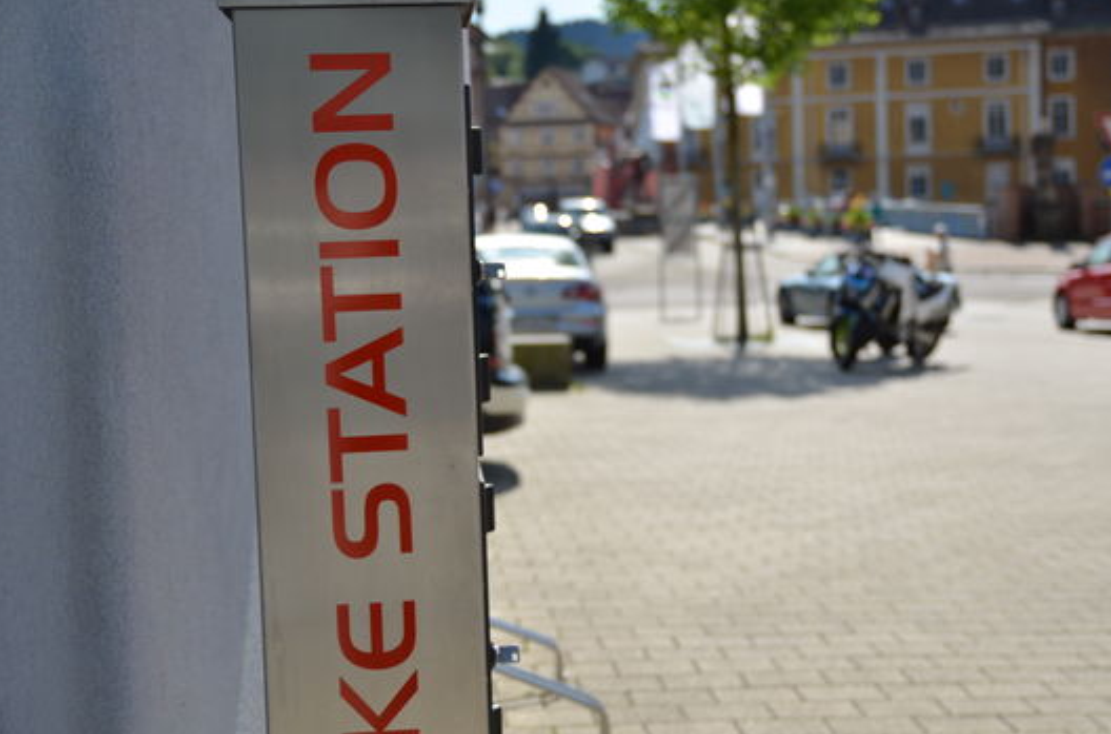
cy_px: 344
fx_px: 1785
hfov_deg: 34.6
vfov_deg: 23.2
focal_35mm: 58
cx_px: 564
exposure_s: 1/2500
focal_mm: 34
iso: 100
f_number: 2.8
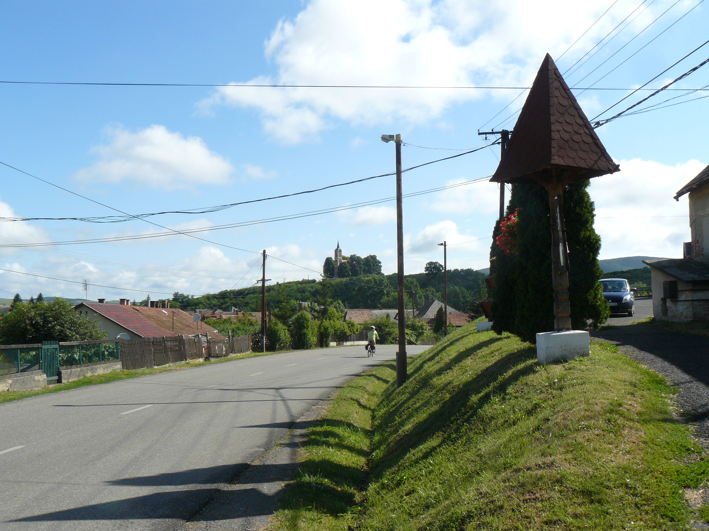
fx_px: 737
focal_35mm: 36
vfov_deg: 39.7
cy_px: 266
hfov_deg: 51.4
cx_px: 354
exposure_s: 1/400
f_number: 5.6
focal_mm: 6
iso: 100
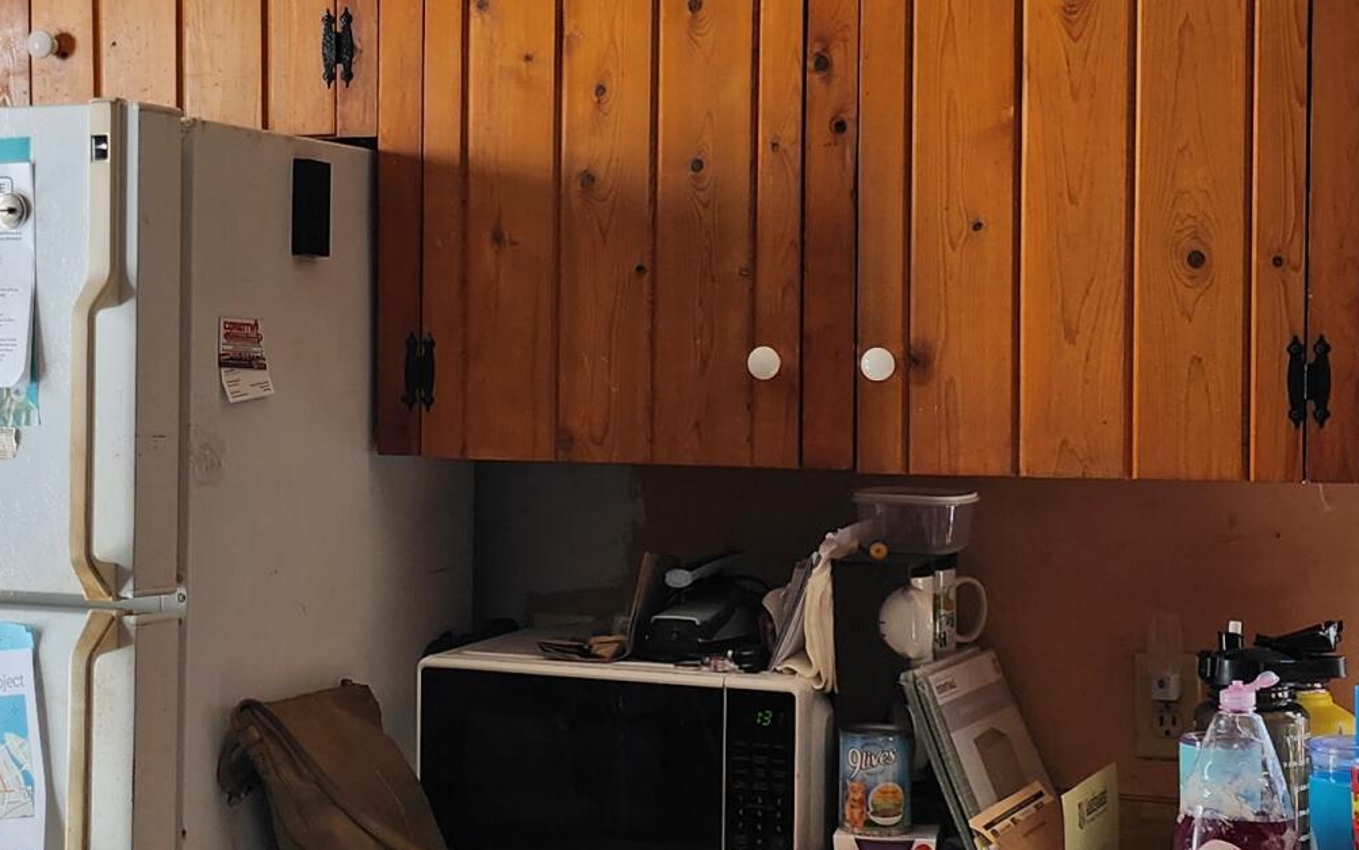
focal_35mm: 76
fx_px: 2815
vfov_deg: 17.2
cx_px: 324
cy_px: 388
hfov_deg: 26.7
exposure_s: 1/180
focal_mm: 5
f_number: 1.8
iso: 64
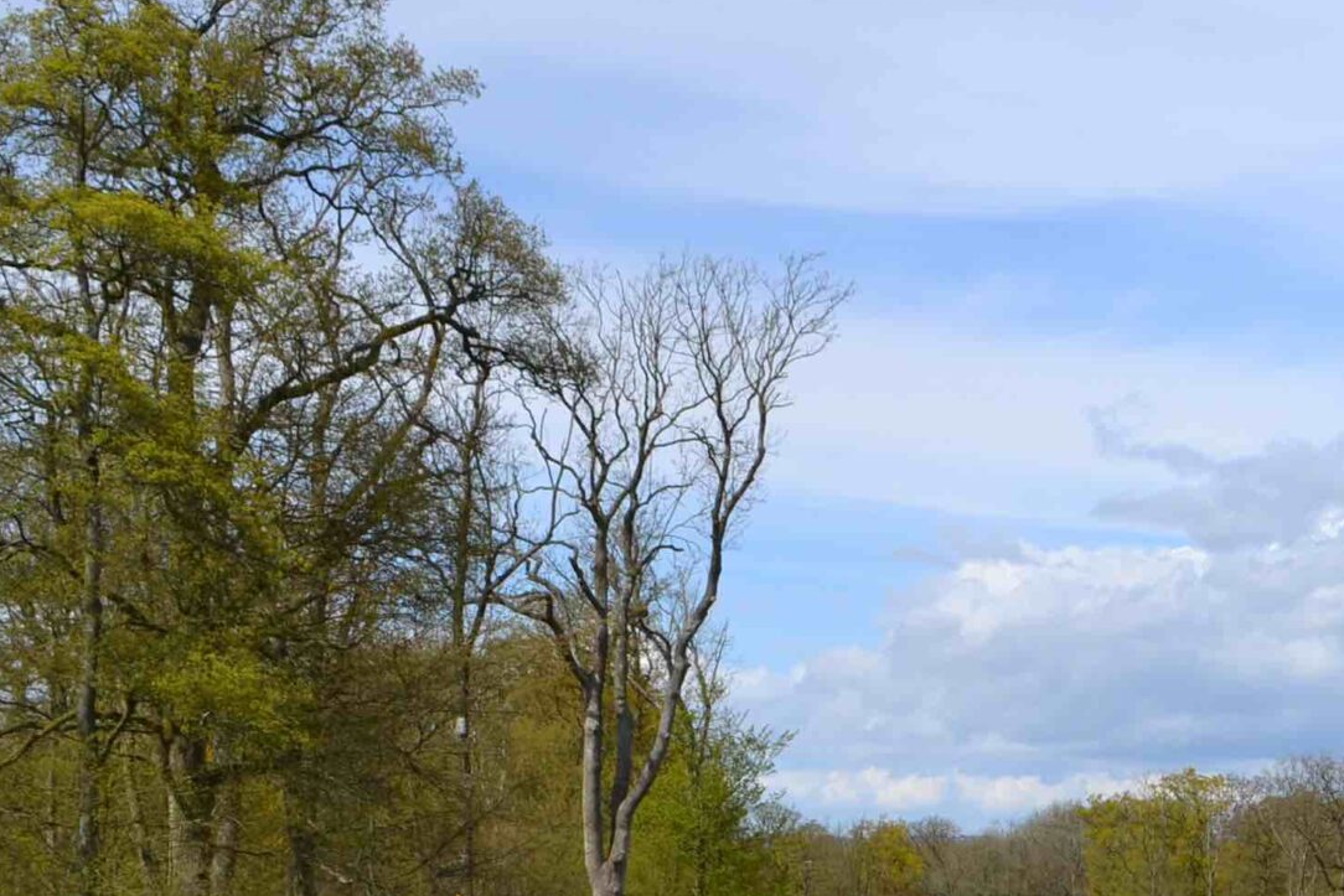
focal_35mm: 85
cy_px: 775
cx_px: 1289
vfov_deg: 15.9
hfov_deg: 23.1
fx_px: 3174
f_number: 8
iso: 100
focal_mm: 24
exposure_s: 1/250
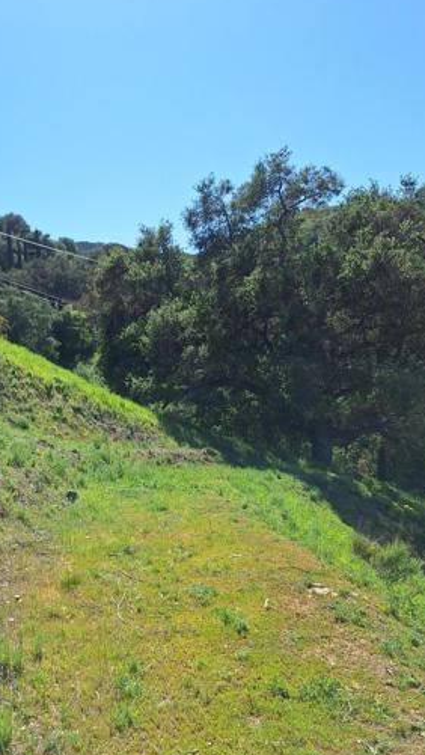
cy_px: 461
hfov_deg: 36.2
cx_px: 134
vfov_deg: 60.4
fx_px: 641
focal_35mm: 32
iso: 40
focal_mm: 5.54
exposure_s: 1/3236
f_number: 1.8
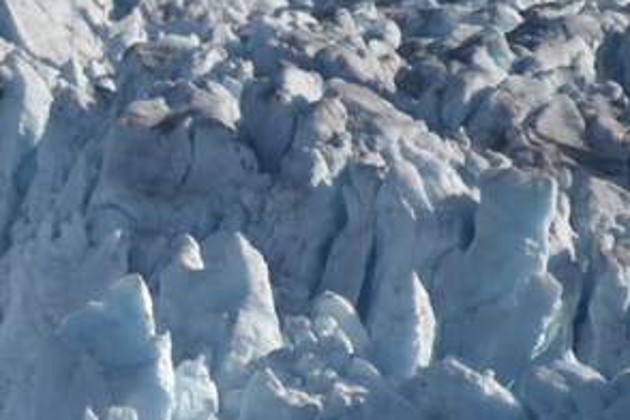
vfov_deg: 1.1
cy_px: 450
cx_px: -411
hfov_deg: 1.6
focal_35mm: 1307
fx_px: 22871
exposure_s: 1/640
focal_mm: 300
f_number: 5.6
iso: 110
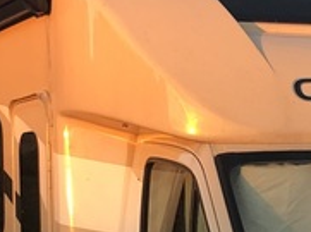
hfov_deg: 12.6
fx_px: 1390
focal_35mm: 155
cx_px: 308
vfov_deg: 9.5
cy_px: 199
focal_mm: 4
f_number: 1.8
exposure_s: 1/120
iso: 40
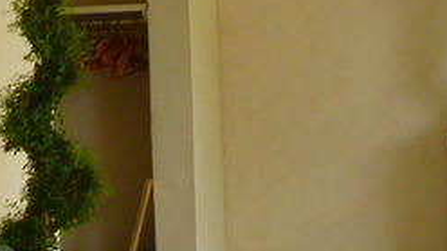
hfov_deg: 11.2
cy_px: 269
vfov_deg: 6.3
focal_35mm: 190
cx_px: -50
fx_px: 2250
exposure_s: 1/40
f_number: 3
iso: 80
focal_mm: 6.4
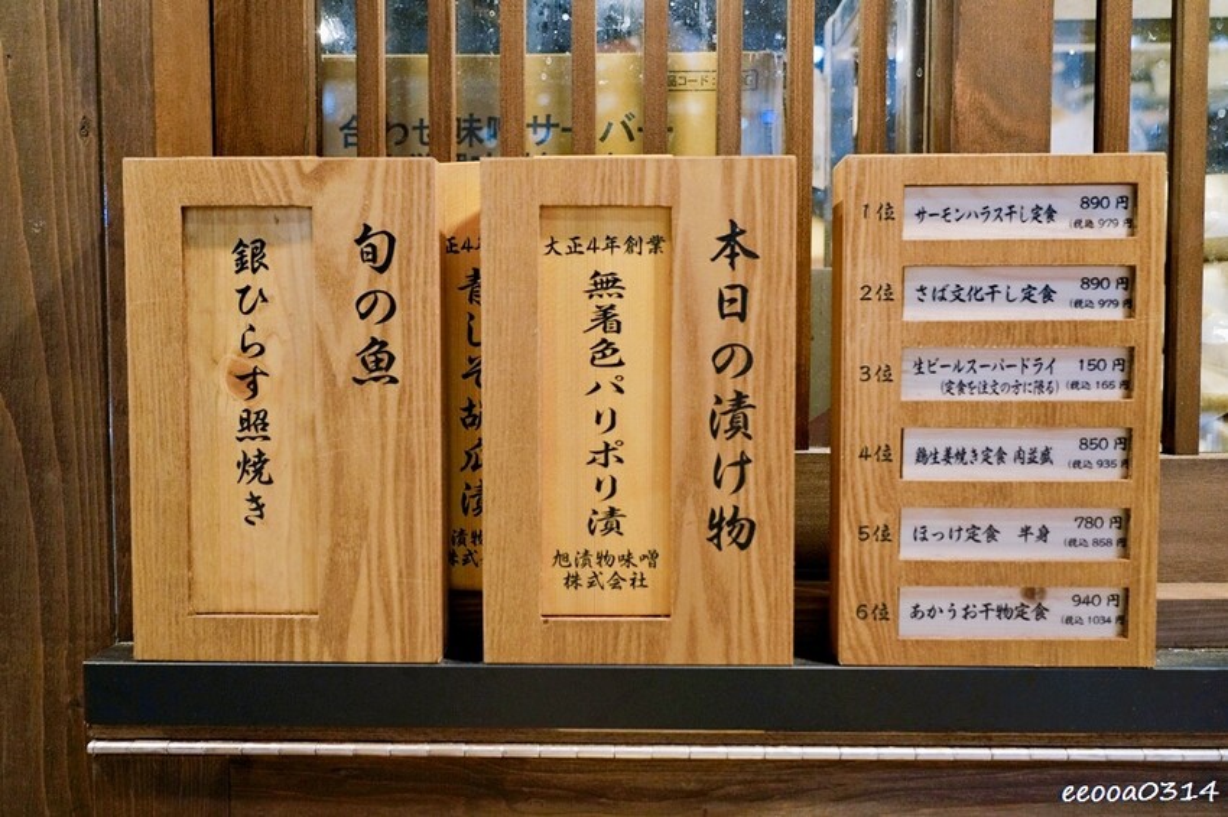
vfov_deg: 49.5
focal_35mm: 26
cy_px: 408
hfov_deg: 69.4
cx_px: 614
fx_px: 886
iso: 1000
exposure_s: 1/30
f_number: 4
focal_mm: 26
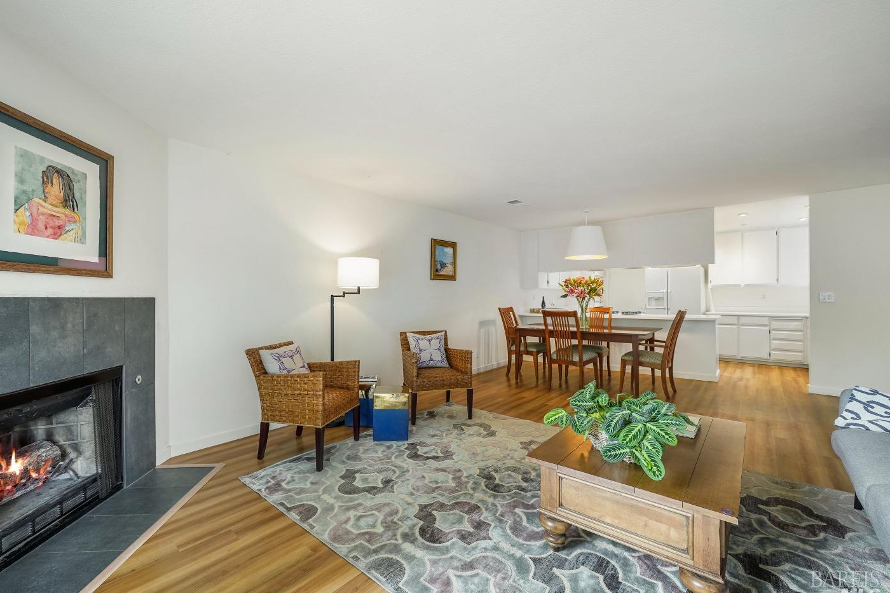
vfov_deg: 77.3
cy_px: 290
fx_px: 371
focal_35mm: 15
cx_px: 418
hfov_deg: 100.3
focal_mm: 14
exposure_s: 1.3
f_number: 8
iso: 100
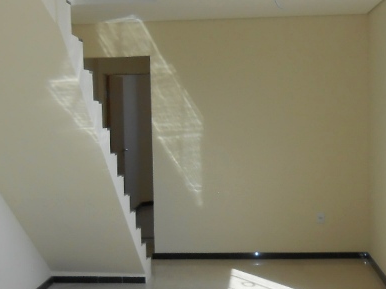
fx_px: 769
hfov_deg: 28.1
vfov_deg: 21.2
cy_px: 184
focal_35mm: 69
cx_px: 165
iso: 80
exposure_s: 1/100
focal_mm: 4.6
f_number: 3.5
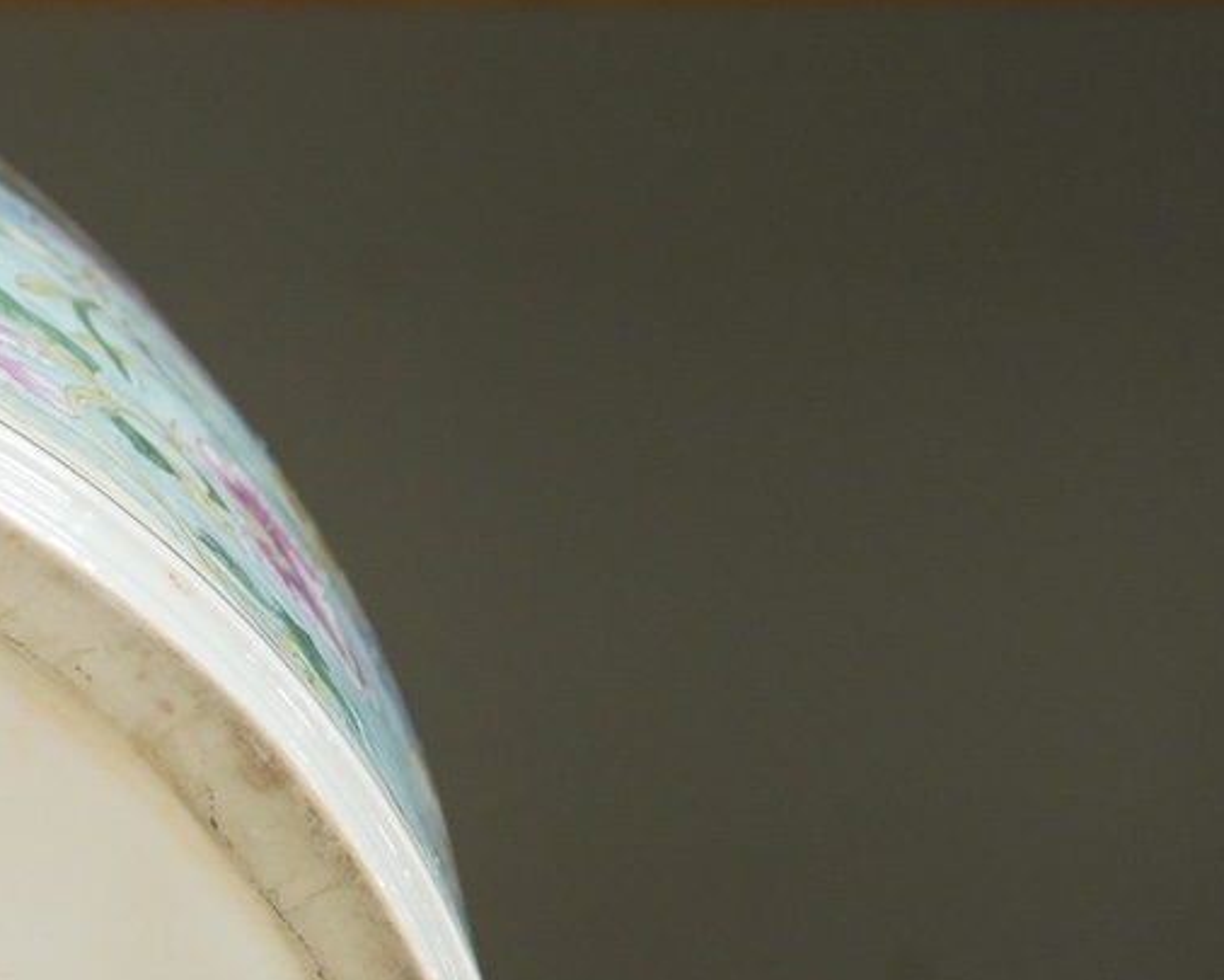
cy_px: 1259
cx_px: -674
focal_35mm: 137
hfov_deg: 13.2
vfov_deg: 11.0
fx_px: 4964
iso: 2500
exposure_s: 1/80
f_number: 7.1
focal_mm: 43
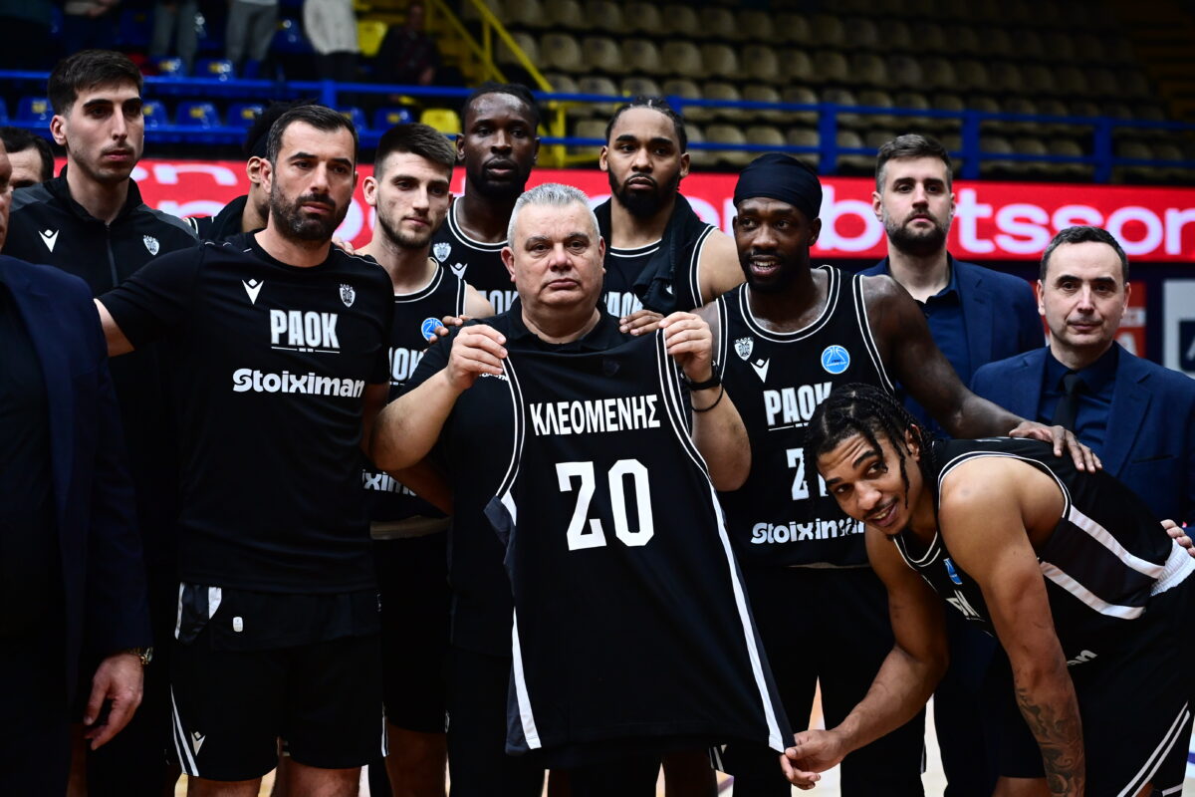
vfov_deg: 19.5
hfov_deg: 28.8
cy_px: 398
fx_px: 2323
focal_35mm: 70
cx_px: 598
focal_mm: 70
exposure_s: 1/1000
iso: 3200
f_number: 3.2
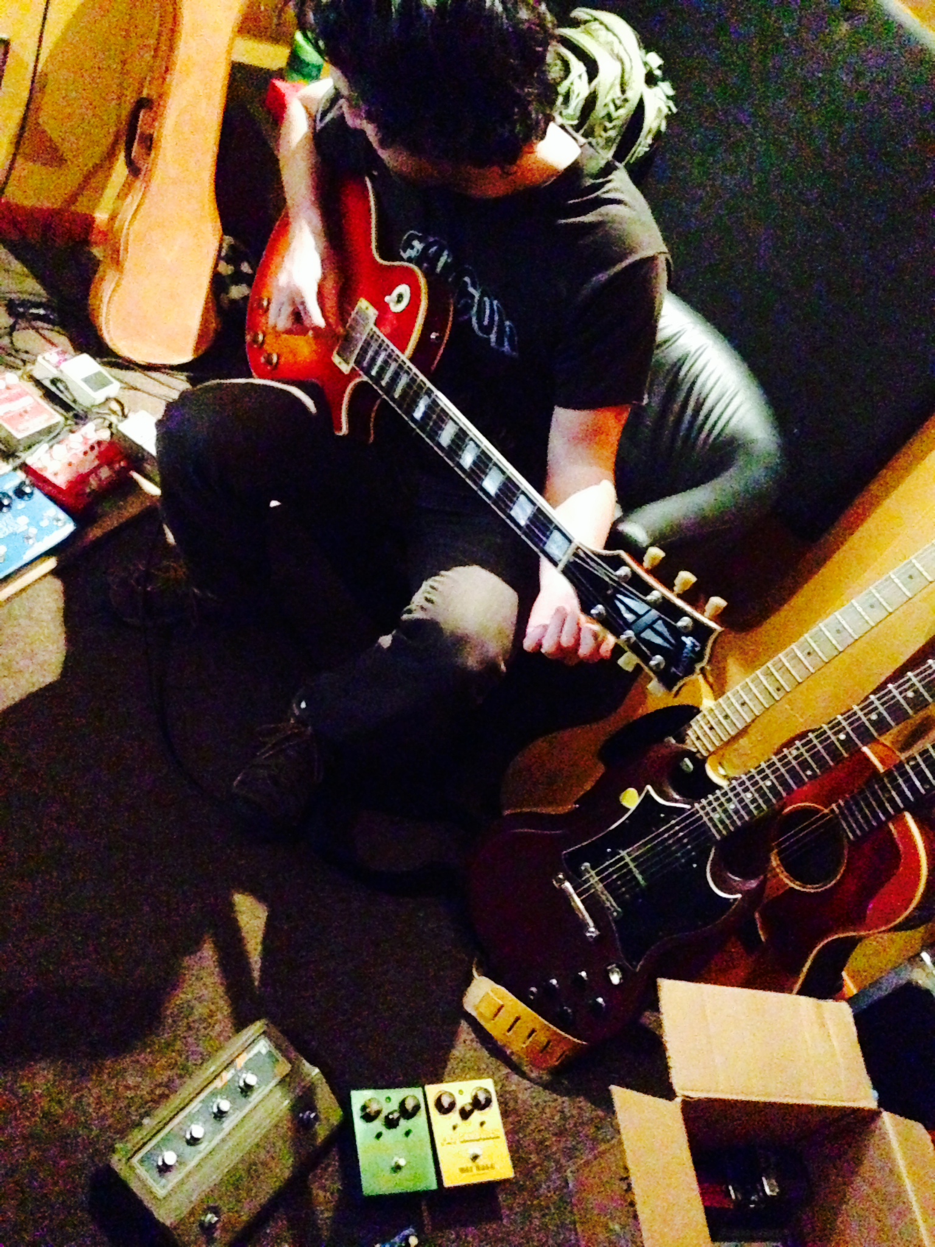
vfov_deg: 29.4
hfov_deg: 22.3
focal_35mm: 66
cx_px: 468
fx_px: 2377
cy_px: 624
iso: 3200
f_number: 2.4
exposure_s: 1/15
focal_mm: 4.12
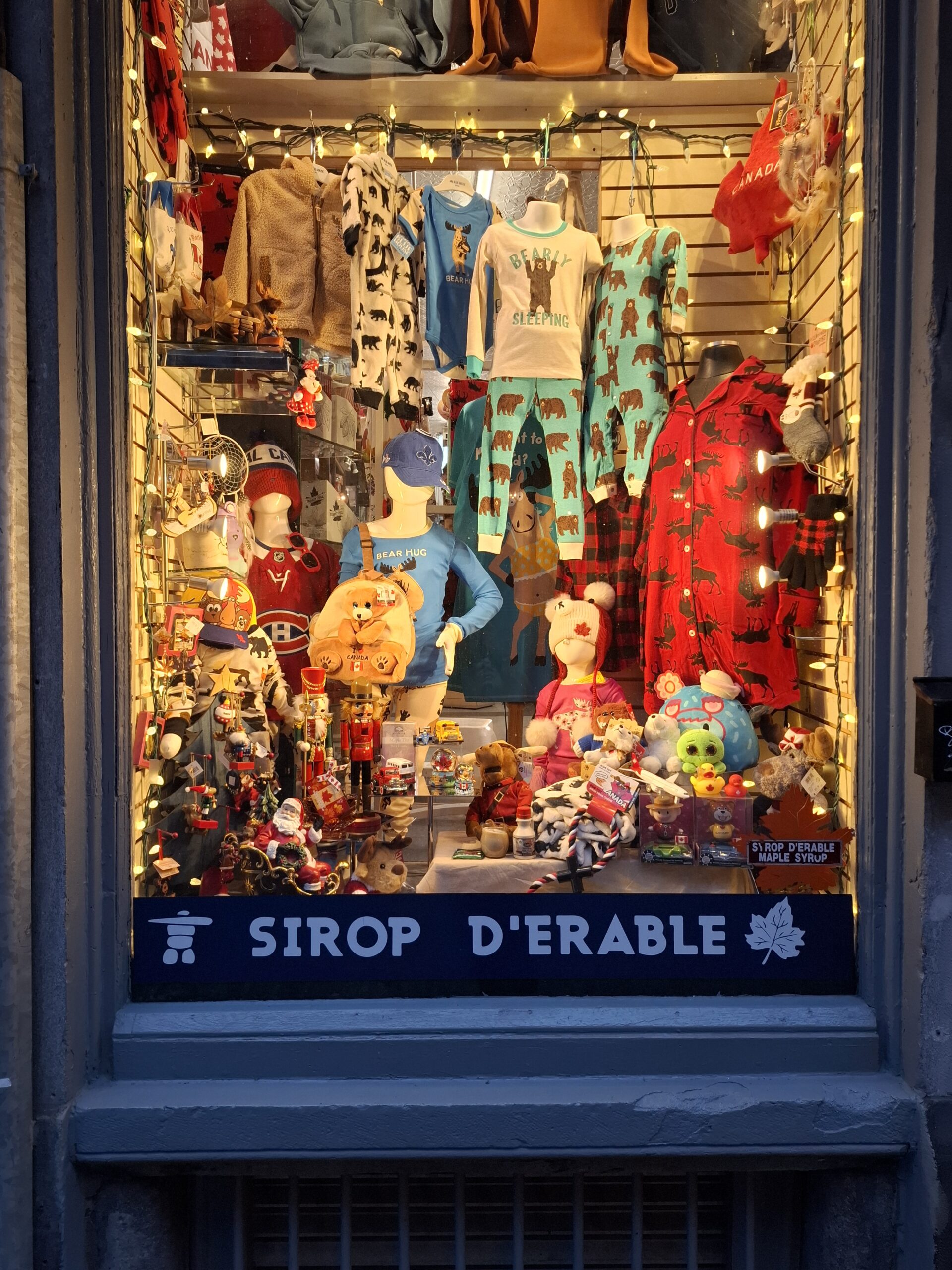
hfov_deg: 58.9
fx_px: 843
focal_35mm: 23
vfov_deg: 73.9
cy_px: 635
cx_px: 476
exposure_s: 1/100
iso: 125
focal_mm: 5.54
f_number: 1.8
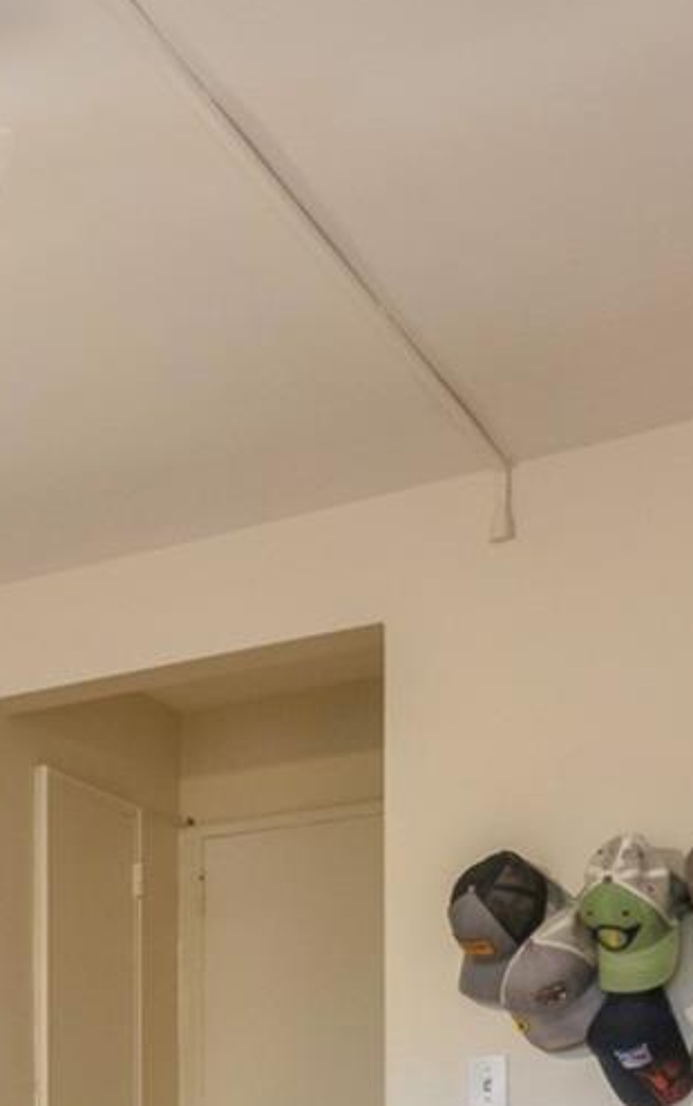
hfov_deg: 16.5
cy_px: 1085
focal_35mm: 59
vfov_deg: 32.1
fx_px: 1780
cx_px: -704
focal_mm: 14
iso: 400
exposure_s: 1/2.5
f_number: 11
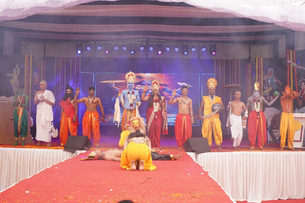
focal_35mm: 45
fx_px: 381
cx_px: 152
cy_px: 102
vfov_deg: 29.8
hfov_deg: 43.6
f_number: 8
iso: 400
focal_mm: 45
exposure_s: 1/125
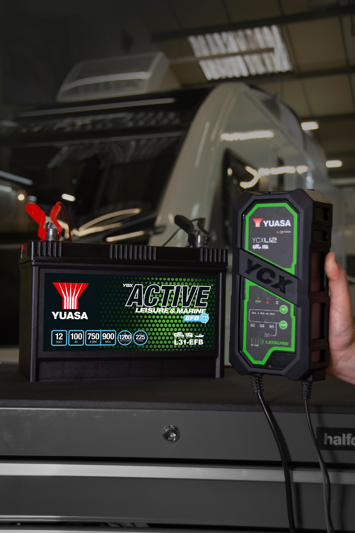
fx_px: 710
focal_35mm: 48
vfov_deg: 41.1
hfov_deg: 28.1
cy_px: 266
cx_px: 178
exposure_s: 1/125
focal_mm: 32
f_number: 4.5
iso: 400
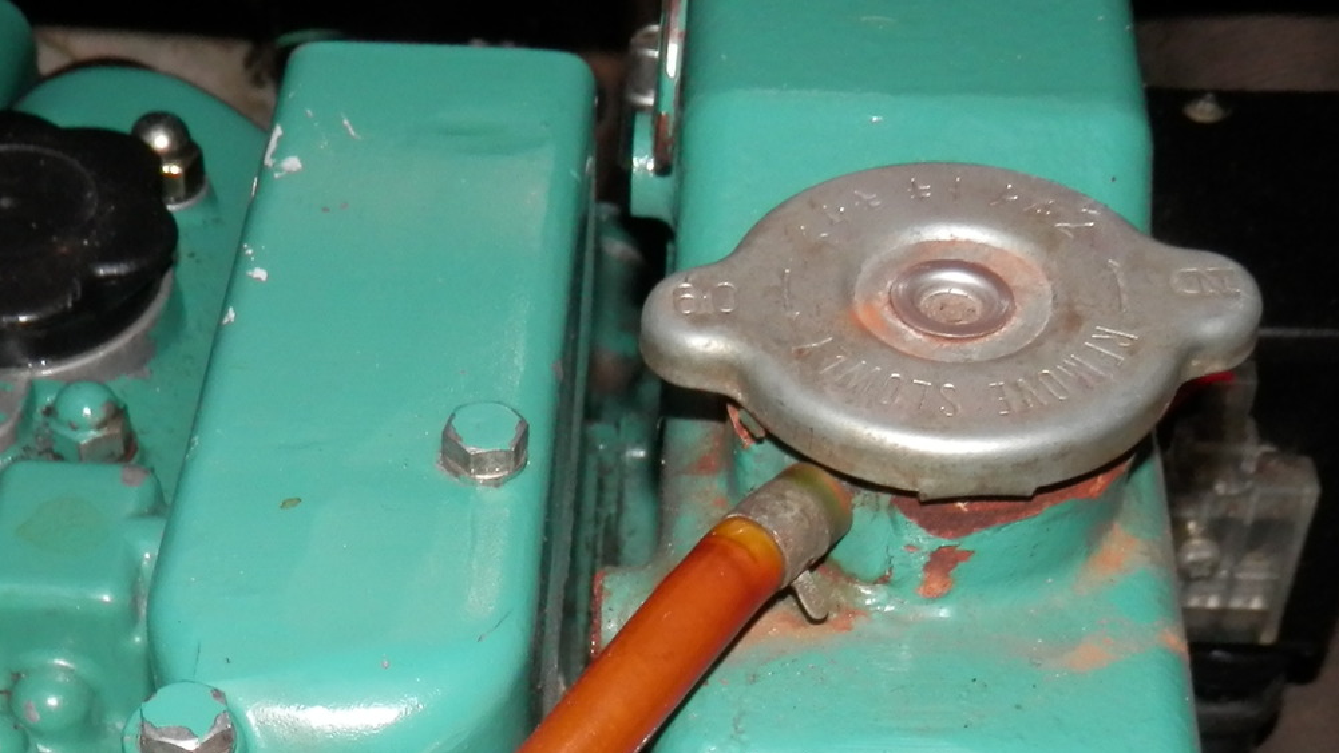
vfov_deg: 16.8
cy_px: 944
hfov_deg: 30.8
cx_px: 484
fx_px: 2414
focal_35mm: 68
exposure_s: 1/30
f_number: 8.7
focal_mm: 4.5
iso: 100
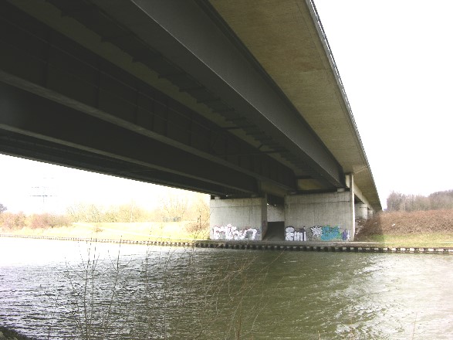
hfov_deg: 52.6
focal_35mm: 35
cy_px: 170
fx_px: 458
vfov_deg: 40.7
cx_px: 226
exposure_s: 1/78.7
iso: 50
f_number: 5.6
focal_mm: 8.9
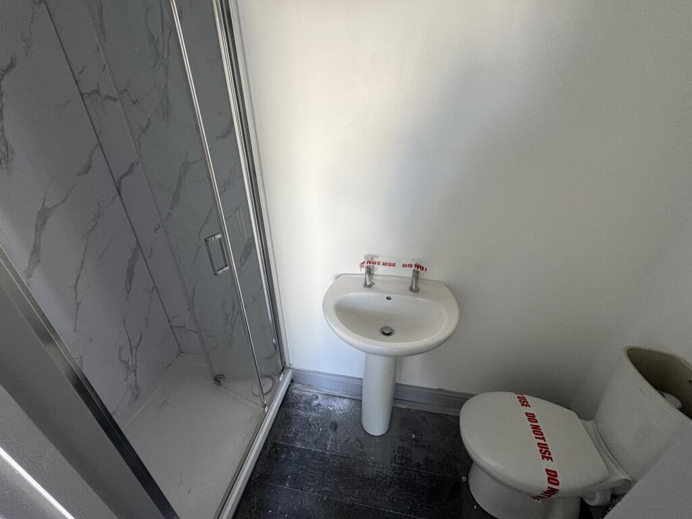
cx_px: 346
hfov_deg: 102.1
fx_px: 280
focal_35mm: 14
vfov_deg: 85.7
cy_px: 260
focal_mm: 2.22
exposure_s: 1/99
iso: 160
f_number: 2.2
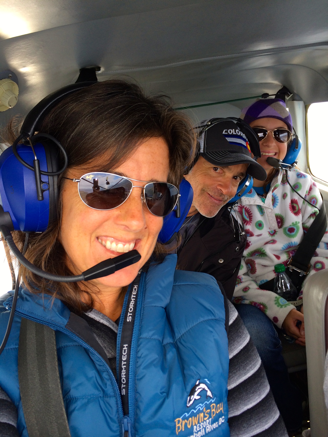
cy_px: 218
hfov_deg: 46.8
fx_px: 379
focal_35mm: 30
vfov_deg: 60.0
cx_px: 164
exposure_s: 1/120
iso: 50
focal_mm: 4.12
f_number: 2.2
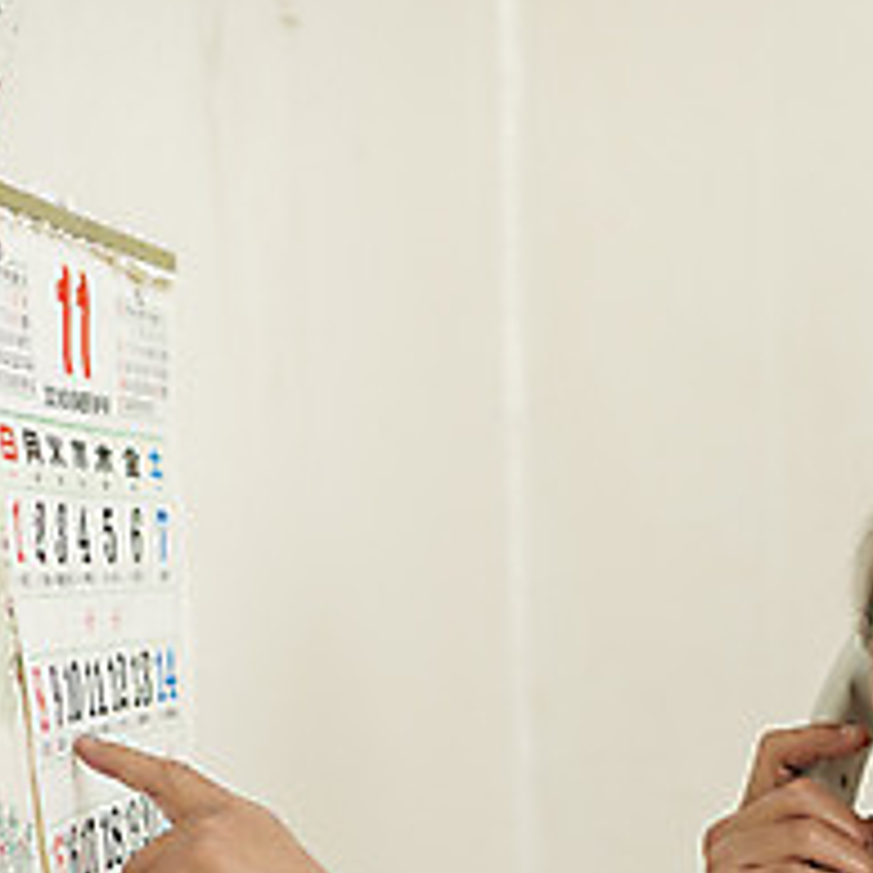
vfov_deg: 14.3
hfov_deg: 14.3
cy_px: 675
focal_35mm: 121
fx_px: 3452
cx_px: 718
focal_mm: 46
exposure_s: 1/125
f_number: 2.8
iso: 200
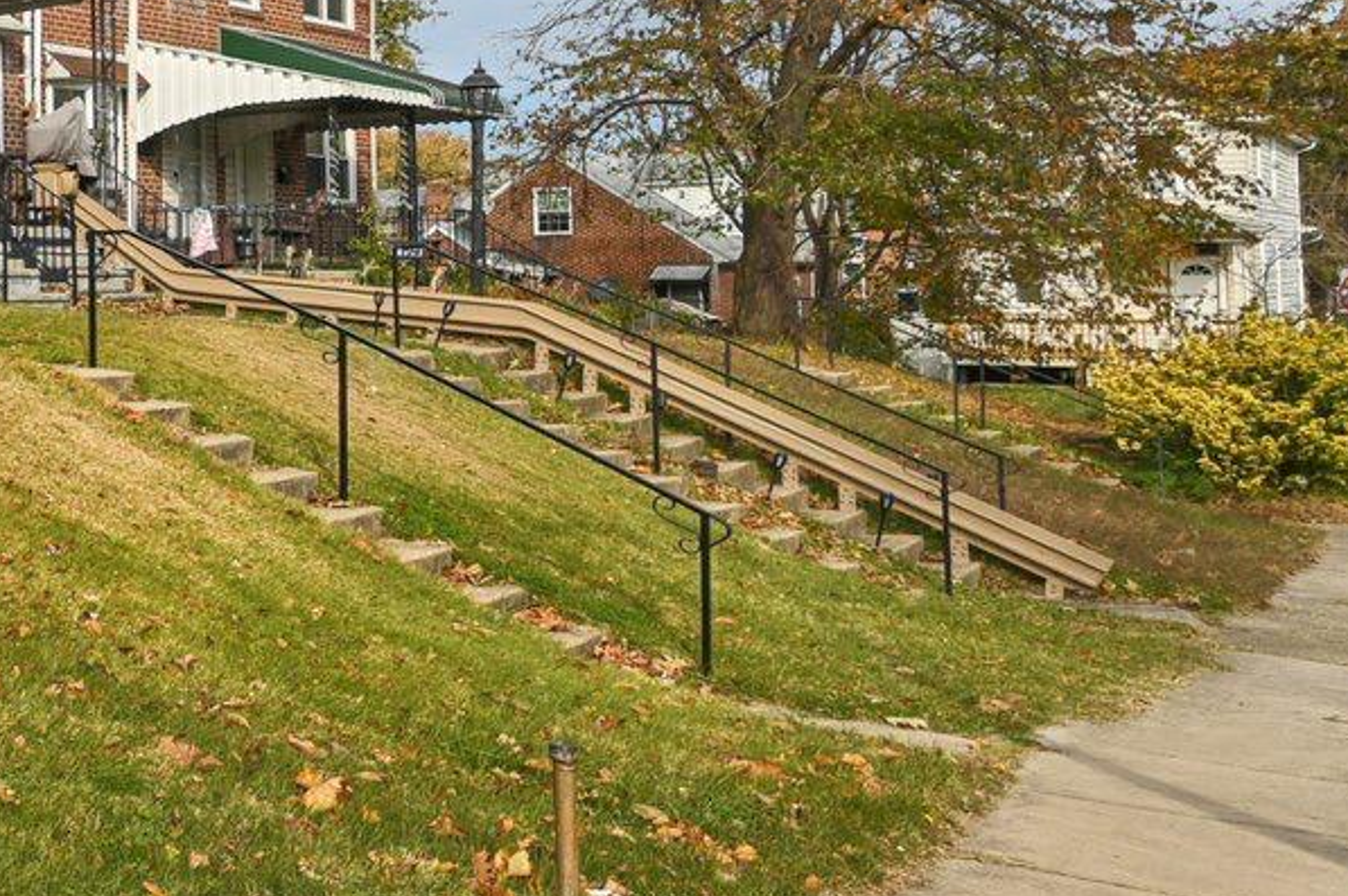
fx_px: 1796
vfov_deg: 27.3
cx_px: -605
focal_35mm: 48
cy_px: 133
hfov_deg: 28.8
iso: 100
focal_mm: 14
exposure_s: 1/250
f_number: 8
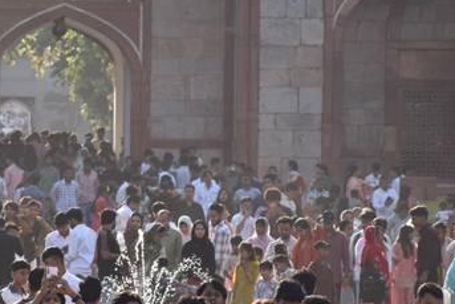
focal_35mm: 441
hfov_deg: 4.7
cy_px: 155
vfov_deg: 3.1
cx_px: 109
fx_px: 5576
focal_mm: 140
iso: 250
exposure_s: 1/500
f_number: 6.3
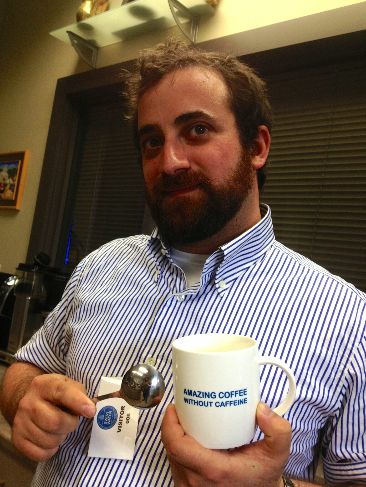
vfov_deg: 52.6
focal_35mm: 35
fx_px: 493
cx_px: 183
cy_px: 244
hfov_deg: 40.7
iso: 50
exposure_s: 1/60
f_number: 2.4
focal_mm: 4.28
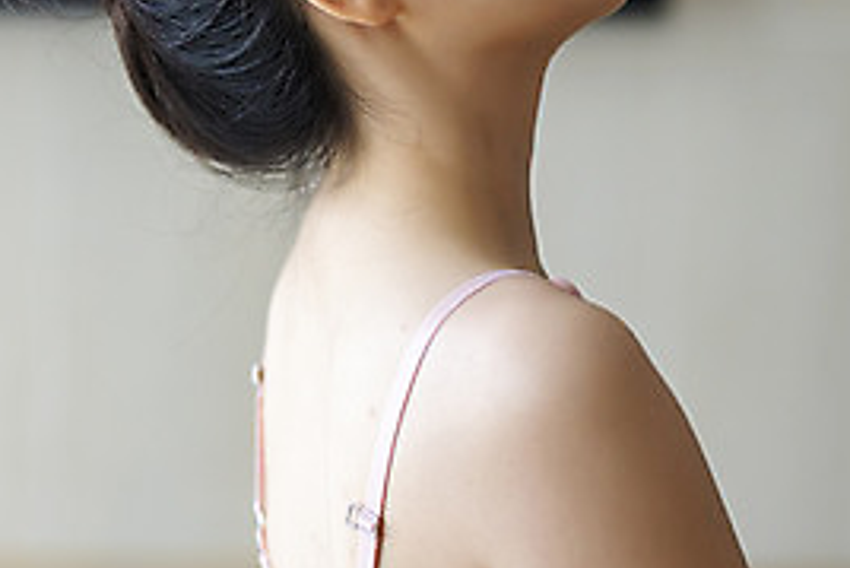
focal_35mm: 190
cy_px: 270
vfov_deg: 7.2
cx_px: -49
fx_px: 4488
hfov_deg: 10.7
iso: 400
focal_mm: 85
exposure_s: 1/400
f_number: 2
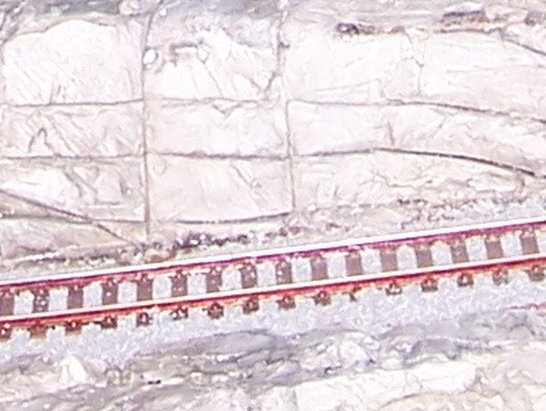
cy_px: -555
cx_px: 31
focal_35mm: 217
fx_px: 3426
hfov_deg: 9.1
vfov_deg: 6.5
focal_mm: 6.3
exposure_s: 1/60
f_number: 2.8
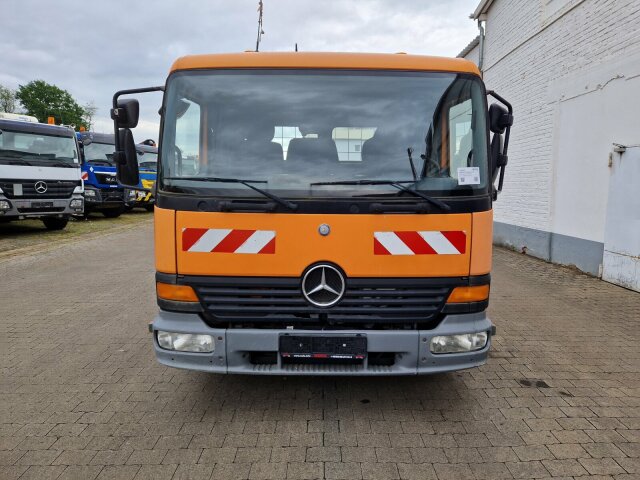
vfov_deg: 58.9
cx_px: 320
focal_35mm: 23
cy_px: 240
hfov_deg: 73.9
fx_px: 425
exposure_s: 1/381
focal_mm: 5.4
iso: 50
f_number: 1.8
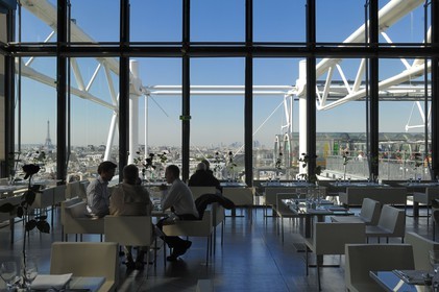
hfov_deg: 53.2
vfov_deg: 36.8
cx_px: 220
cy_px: 146
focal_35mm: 36
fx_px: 439
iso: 100
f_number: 9
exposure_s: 1/125
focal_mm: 24
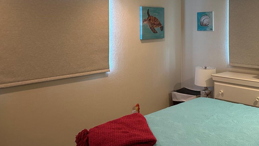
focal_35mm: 41
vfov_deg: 28.4
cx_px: 171
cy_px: 27
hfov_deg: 48.6
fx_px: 282
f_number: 1.5
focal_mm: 5.7
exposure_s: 1/60
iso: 320
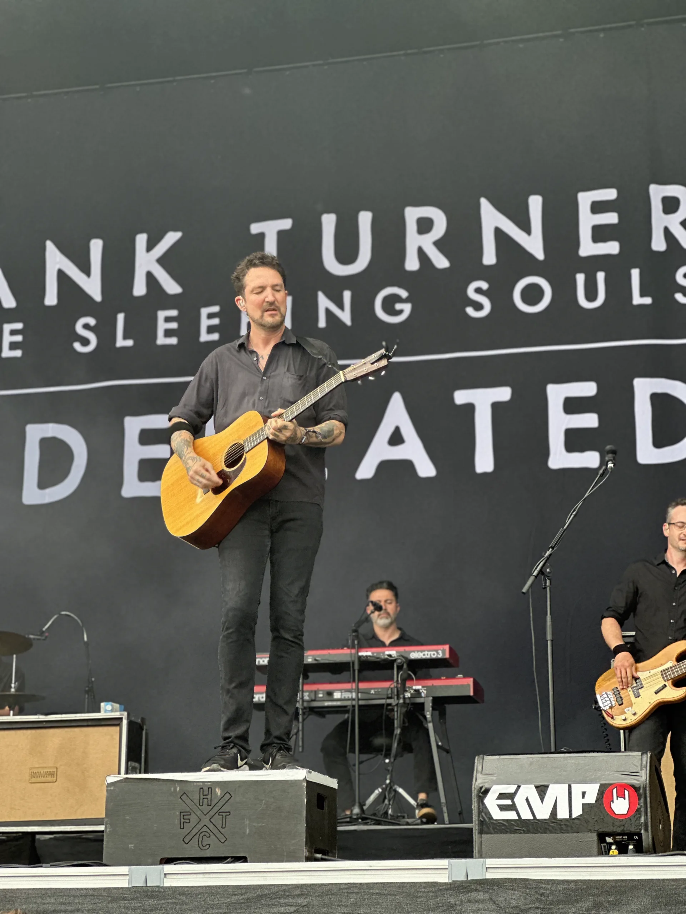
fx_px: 2035
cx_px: 343
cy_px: 457
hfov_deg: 19.1
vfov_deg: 25.3
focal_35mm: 77
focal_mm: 9
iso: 80
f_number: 2.8
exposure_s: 1/120
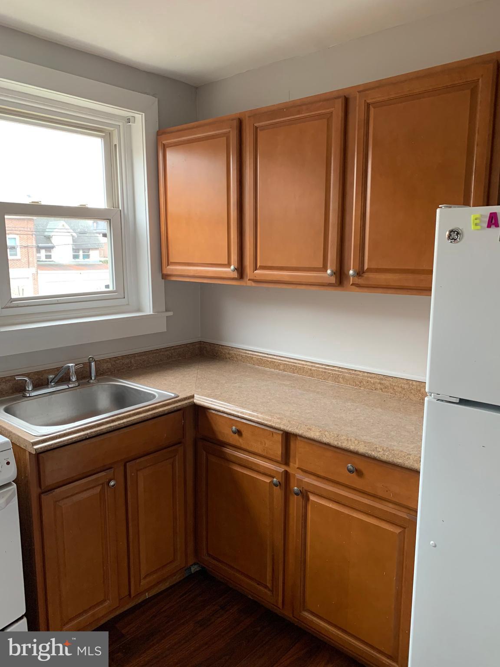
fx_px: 501
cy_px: 334
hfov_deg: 53.1
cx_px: 250
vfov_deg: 67.3
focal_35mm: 26
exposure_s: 1/60
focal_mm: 4.25
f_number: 1.8
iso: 160
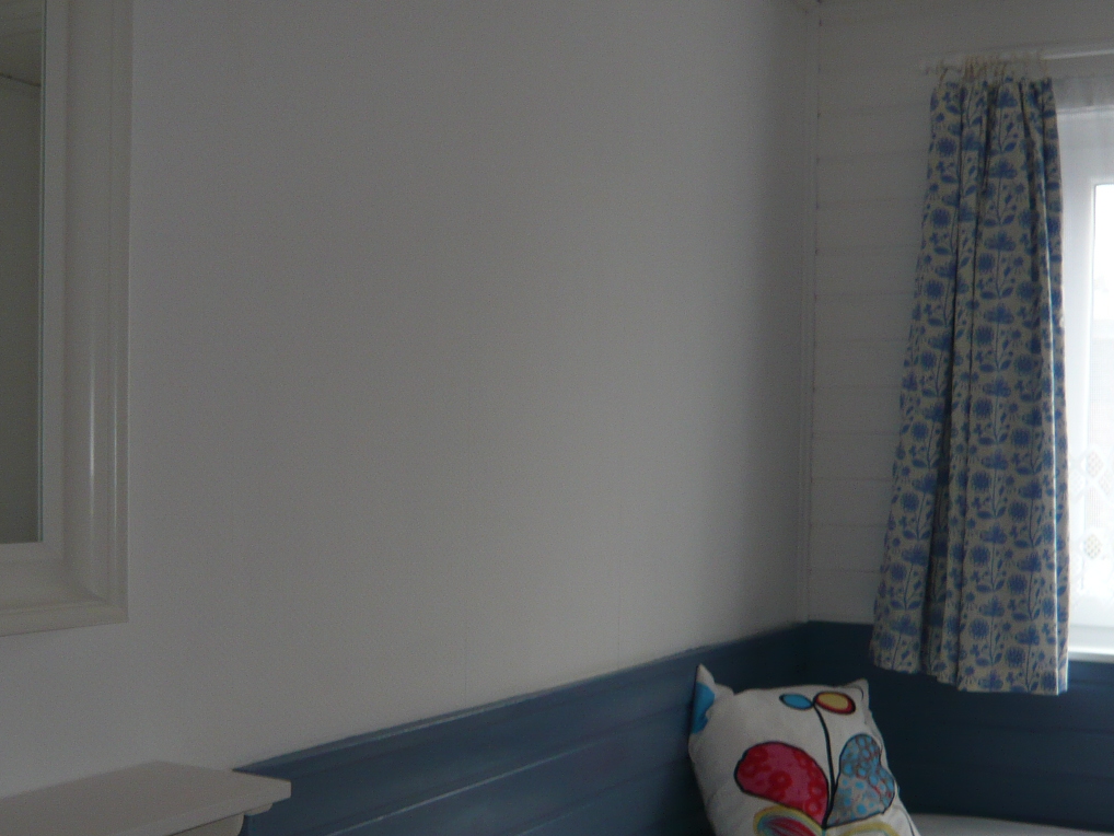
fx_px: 1416
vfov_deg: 32.7
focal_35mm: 44
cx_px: 565
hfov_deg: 42.9
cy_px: 543
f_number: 2.8
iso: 100
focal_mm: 4.6
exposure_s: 1/50
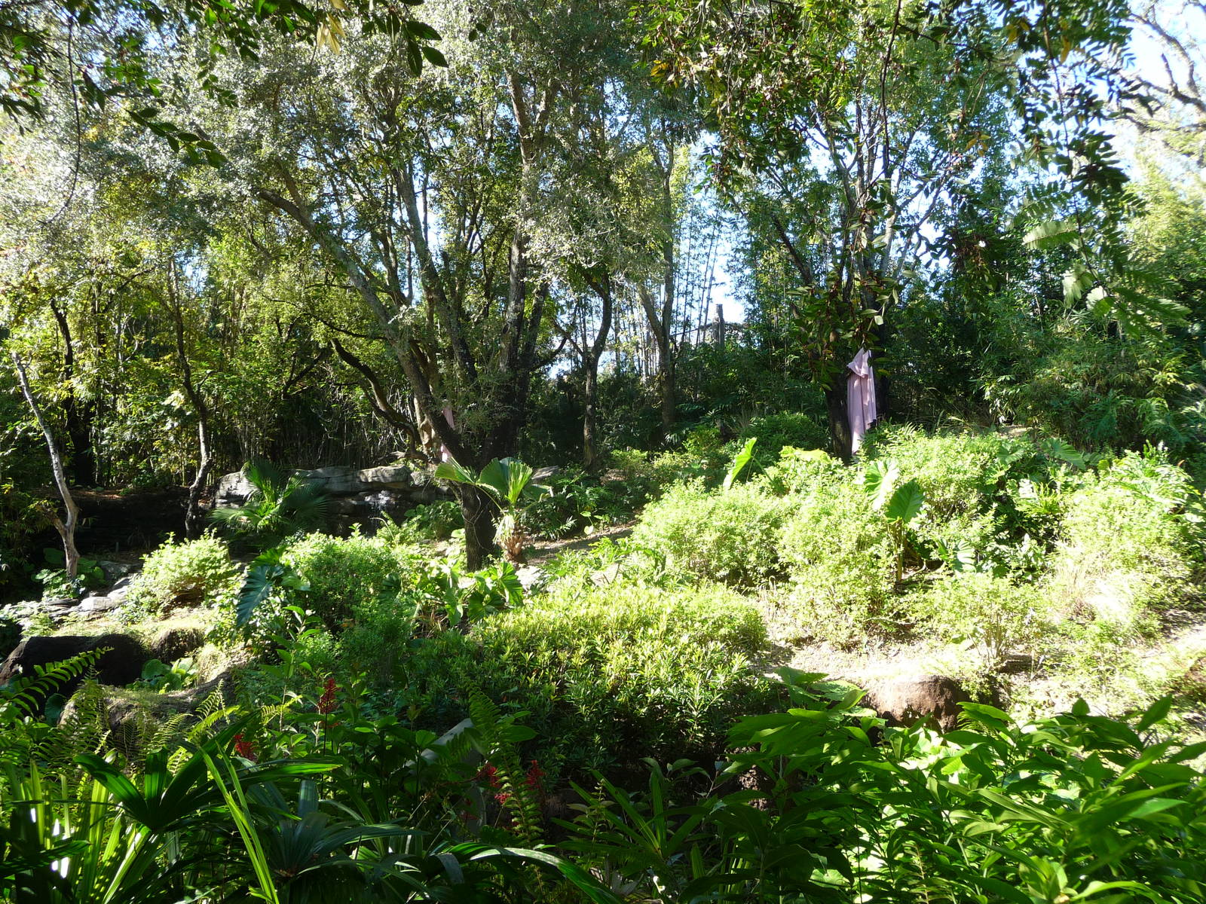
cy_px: 452
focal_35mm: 38
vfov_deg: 37.7
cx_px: 603
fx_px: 1324
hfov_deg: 49.0
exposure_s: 1/100
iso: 100
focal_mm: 6.3
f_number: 3.8
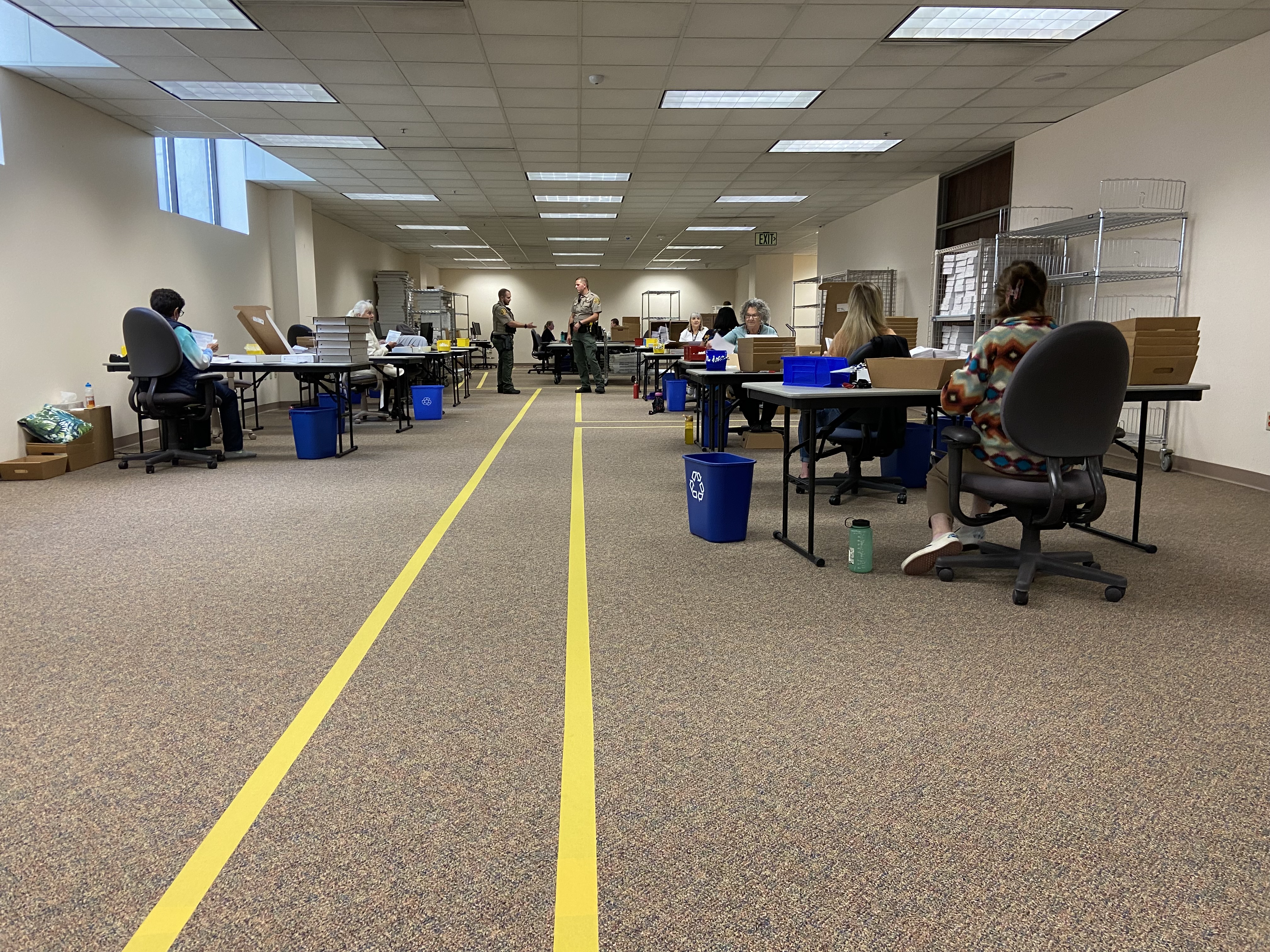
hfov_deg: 67.3
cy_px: 476
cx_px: 635
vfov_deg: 53.1
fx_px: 954
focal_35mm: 26
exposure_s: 1/60
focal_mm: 4.25
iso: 125
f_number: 1.8
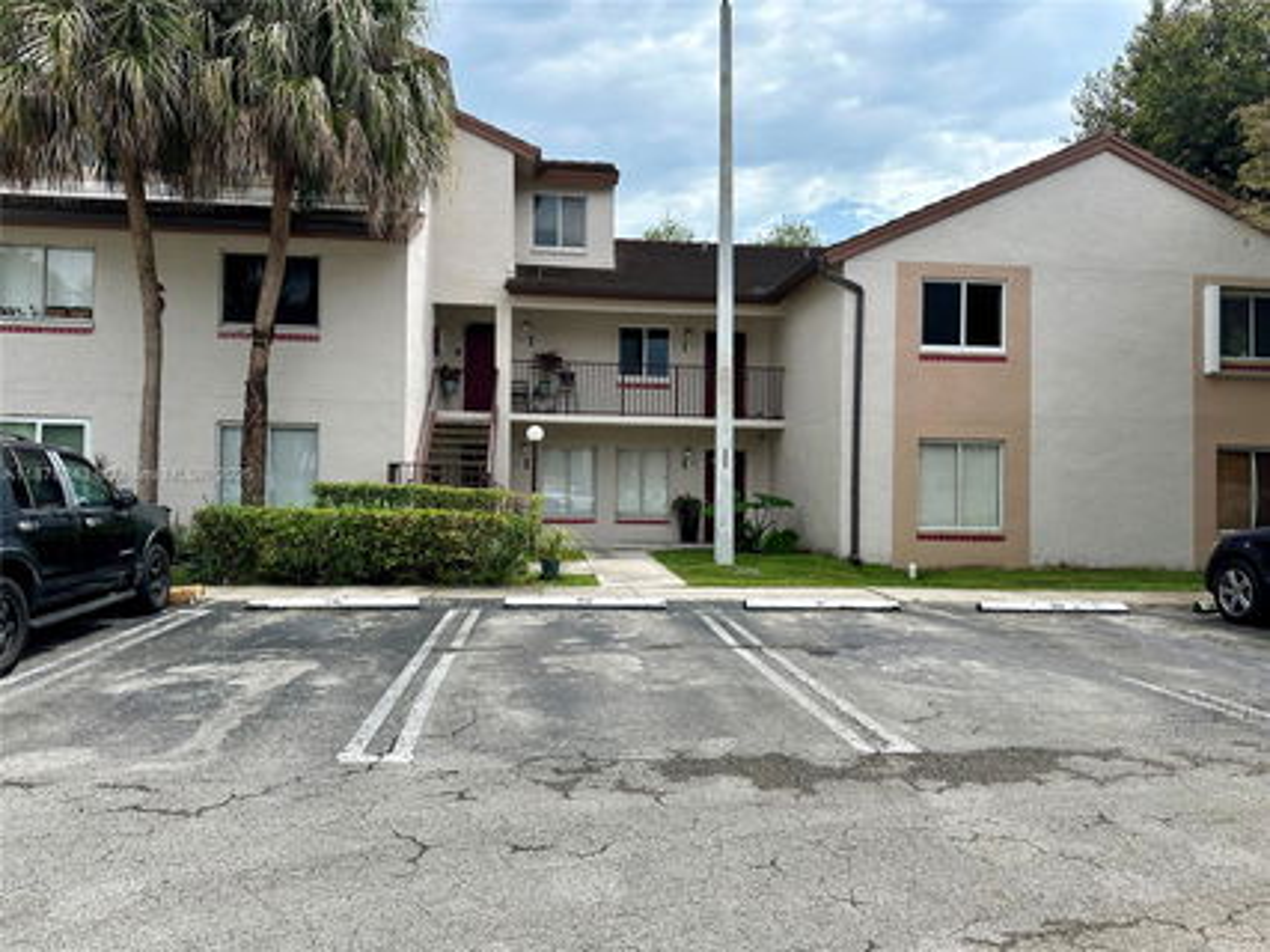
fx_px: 880
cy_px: 476
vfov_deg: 56.8
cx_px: 635
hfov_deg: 71.6
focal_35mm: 24
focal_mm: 6.86
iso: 80
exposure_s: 1/3356
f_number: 1.78
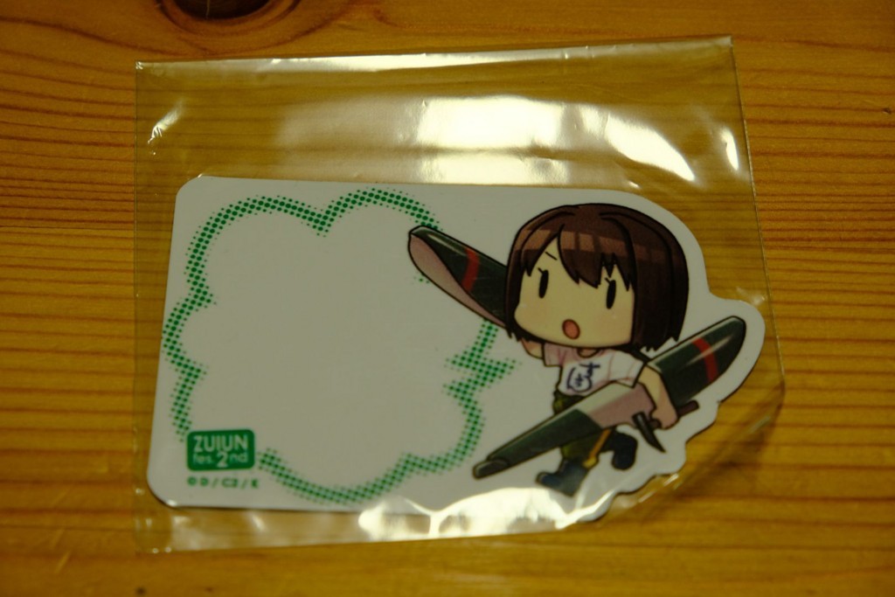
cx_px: 448
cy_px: 298
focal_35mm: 83
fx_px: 2064
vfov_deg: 16.5
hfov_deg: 24.5
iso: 800
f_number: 5.6
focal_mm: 55
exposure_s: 1/34
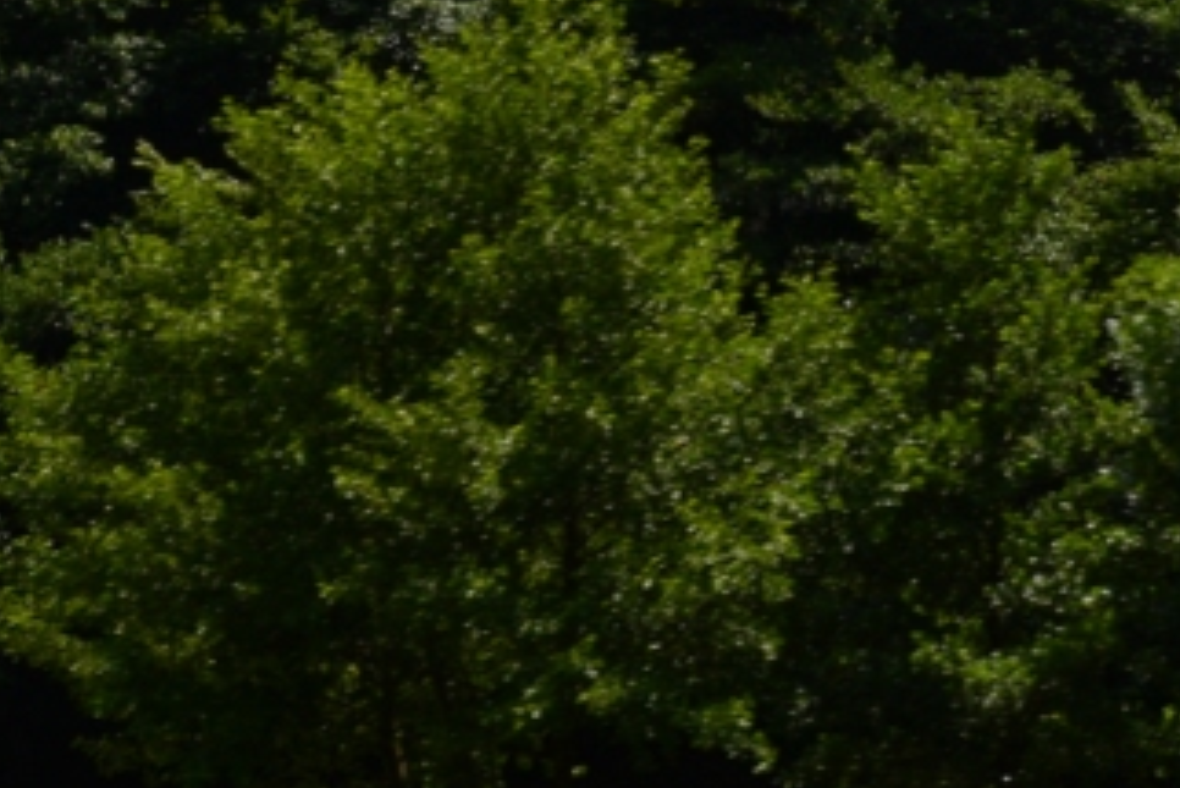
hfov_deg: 16.3
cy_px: 137
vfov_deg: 11.0
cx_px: 1099
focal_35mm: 124
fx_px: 4066
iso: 200
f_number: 9
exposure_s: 1/320
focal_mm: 26
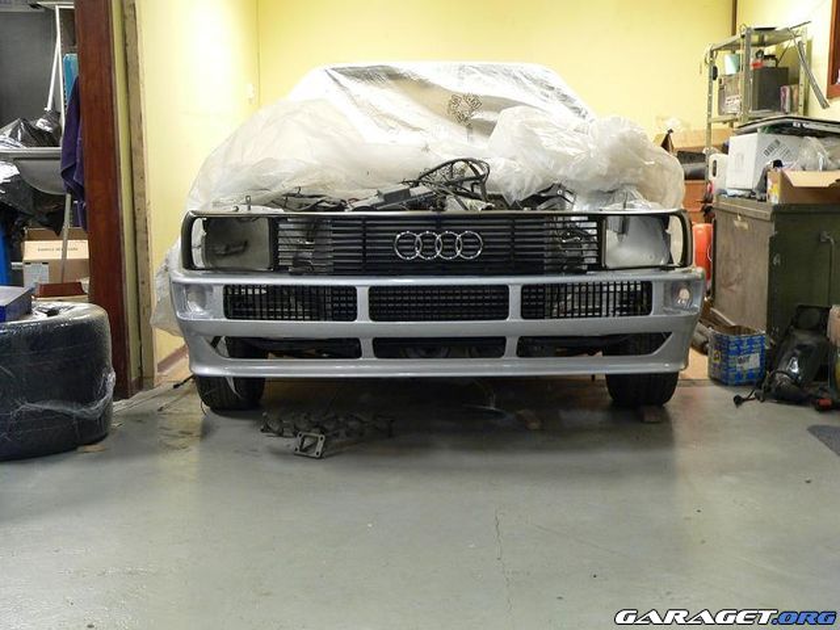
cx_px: 420
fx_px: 1116
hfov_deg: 41.2
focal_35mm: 46
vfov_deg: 31.5
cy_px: 315
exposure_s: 1/10
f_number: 2.8
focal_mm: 7.6
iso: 200
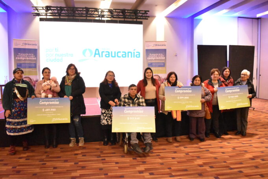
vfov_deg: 43.6
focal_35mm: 30
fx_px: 223
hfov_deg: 61.9
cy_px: 90
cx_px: 134
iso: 12800
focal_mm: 20
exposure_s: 1/80
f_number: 4.5
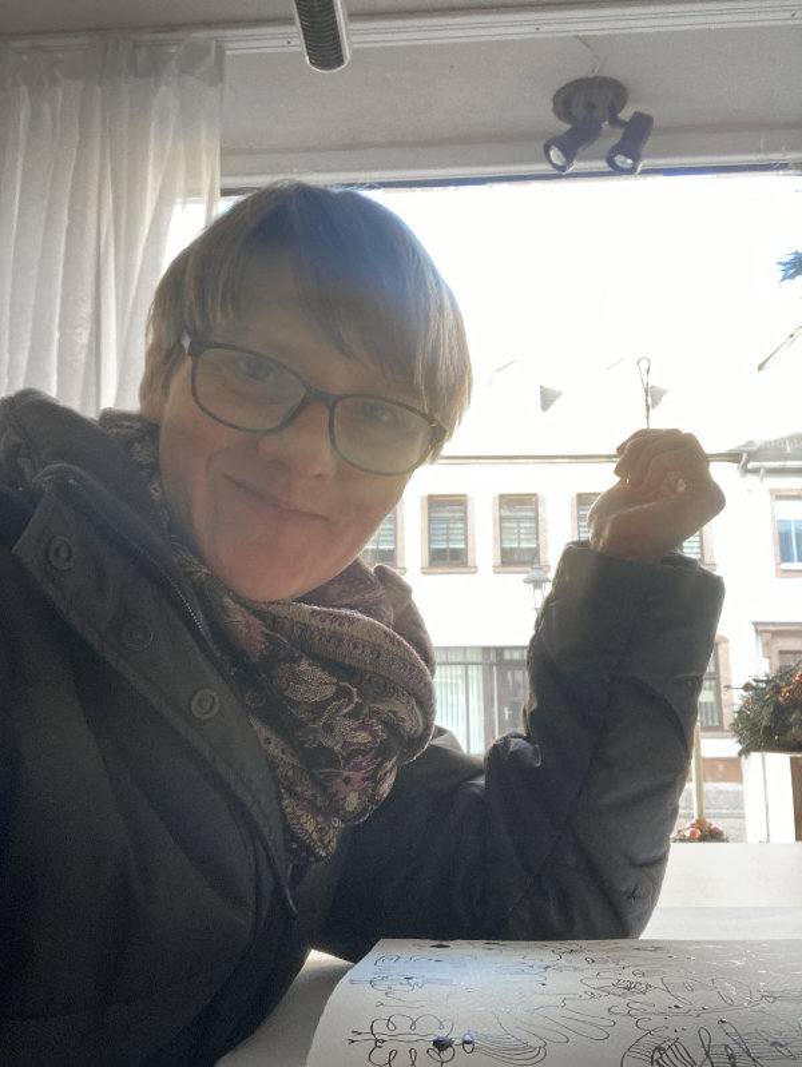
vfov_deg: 56.8
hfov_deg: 44.2
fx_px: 988
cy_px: 534
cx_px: 401
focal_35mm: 32
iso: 200
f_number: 2.2
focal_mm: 2.9
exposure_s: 1/60
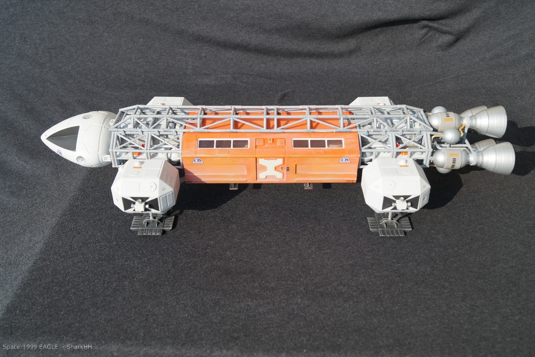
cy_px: 178
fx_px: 490
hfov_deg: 57.2
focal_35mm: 33
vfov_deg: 39.9
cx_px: 268
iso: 100
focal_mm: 22
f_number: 6.3
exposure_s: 1/400
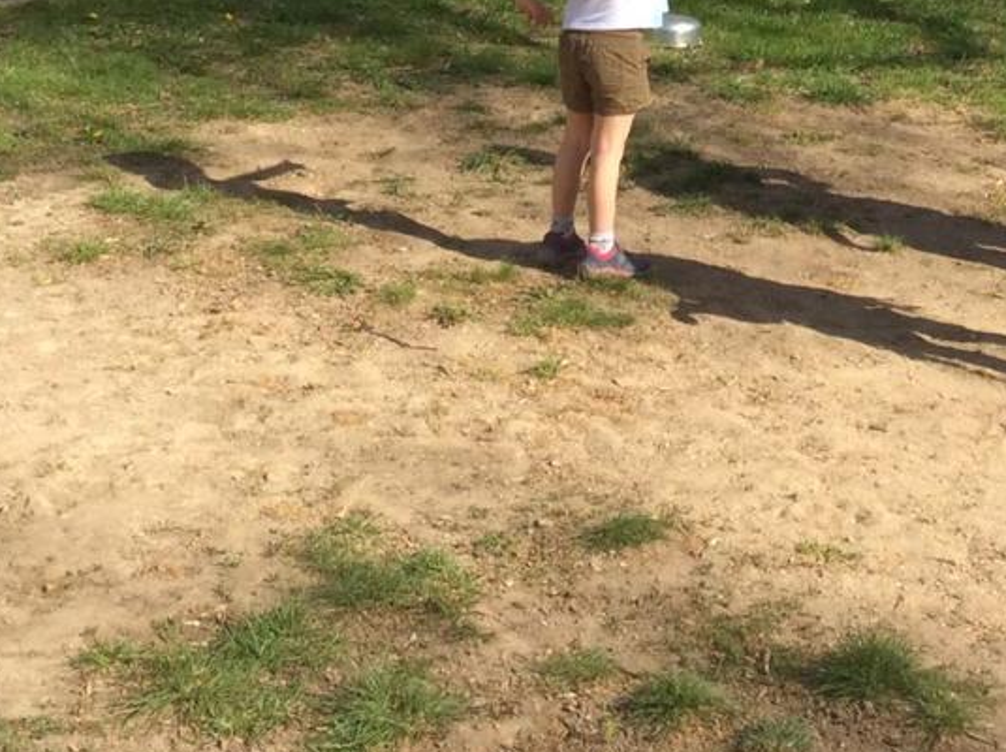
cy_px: -119
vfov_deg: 17.6
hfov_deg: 24.1
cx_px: 795
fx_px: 2322
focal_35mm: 80
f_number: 2.4
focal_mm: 3.3
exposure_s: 1/880
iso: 32
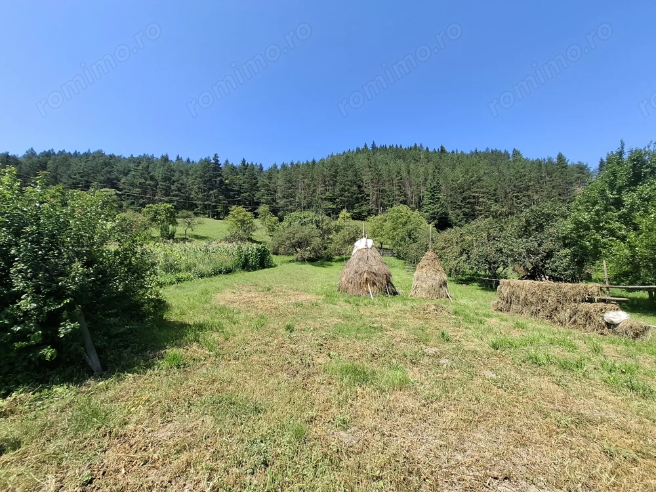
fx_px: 246
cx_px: 328
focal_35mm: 13
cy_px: 246
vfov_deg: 89.9
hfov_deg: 106.2
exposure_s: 1/486
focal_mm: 1.74
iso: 40
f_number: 2.2
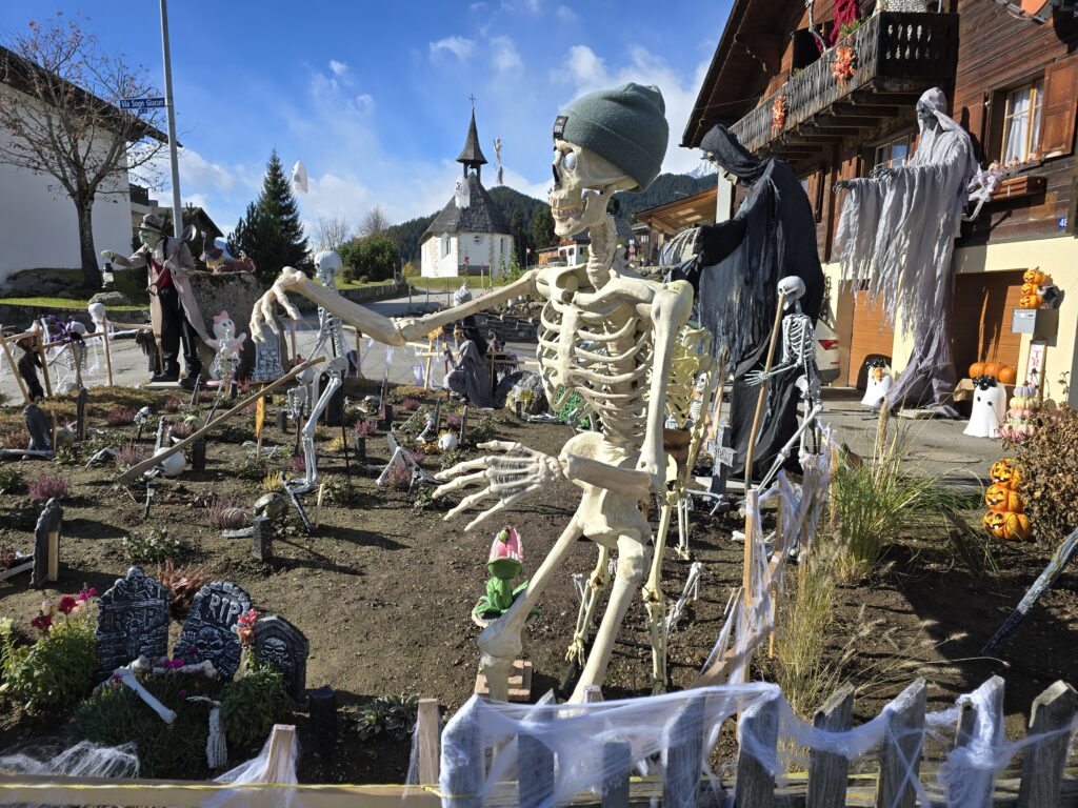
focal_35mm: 23
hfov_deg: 73.9
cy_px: 404
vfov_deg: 58.9
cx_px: 539
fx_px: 716
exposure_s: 1/728
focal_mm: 6.3
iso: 12
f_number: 1.7
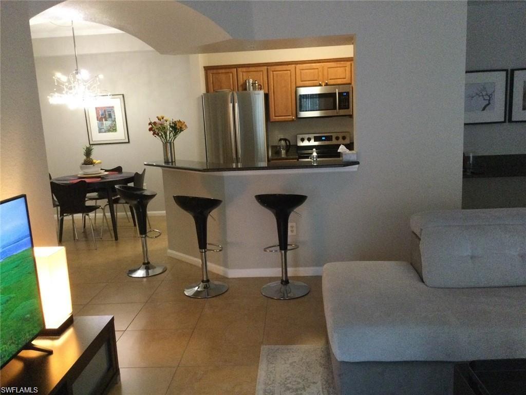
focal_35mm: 31
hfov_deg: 58.4
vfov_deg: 45.4
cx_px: 263
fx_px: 471
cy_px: 198
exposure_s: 1/30
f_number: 2.4
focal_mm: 3.3
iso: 250
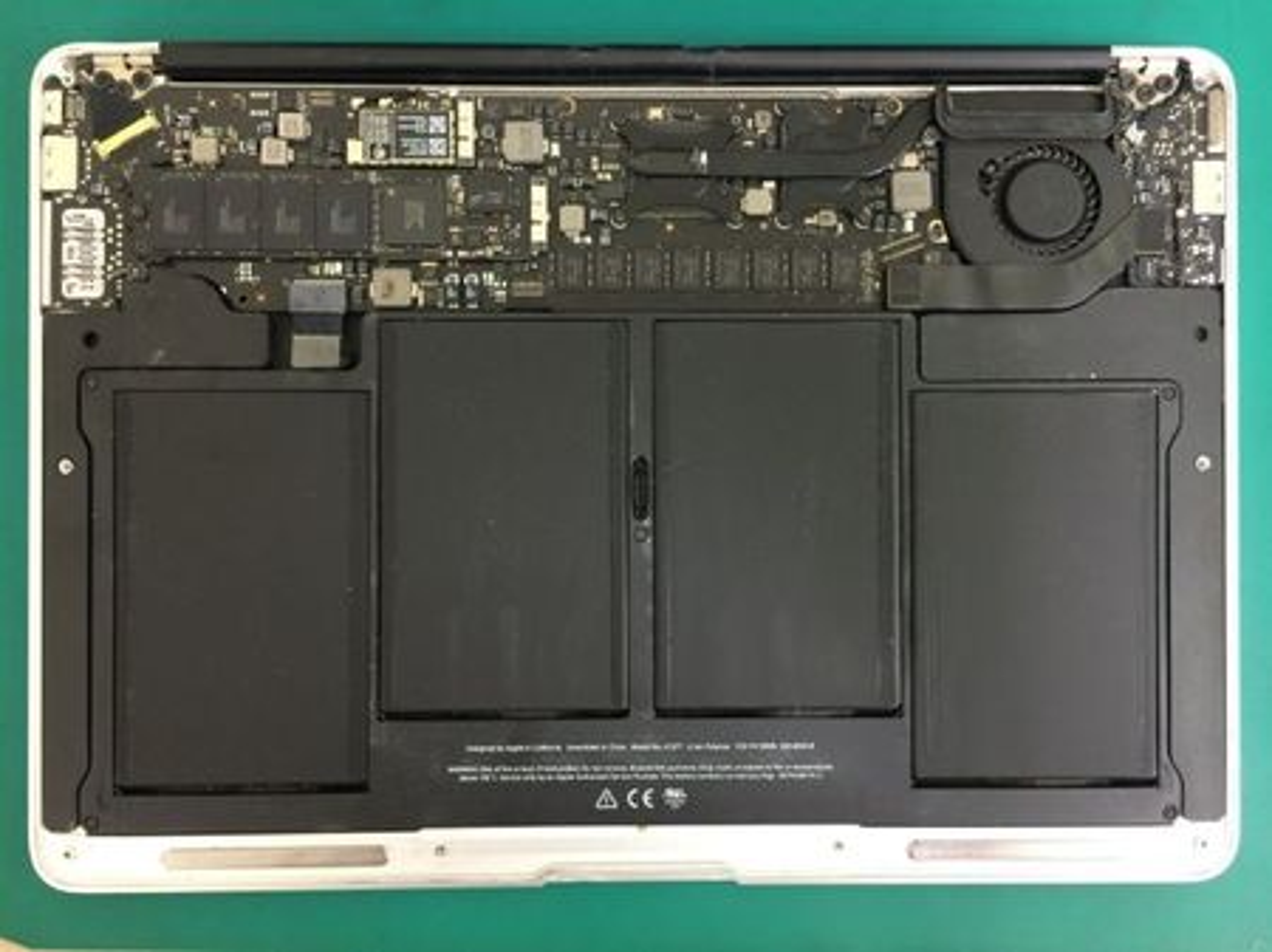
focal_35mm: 30
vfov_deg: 46.8
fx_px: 1102
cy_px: 476
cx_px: 636
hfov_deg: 60.0
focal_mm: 4.12
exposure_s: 1/33
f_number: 2.2
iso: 160
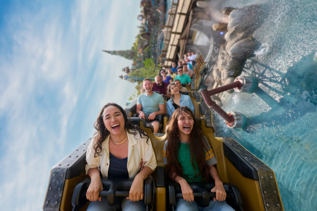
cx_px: 158
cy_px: 106
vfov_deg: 77.3
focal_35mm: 15
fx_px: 132
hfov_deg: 100.4
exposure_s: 1/1600
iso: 800
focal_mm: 15
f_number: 8
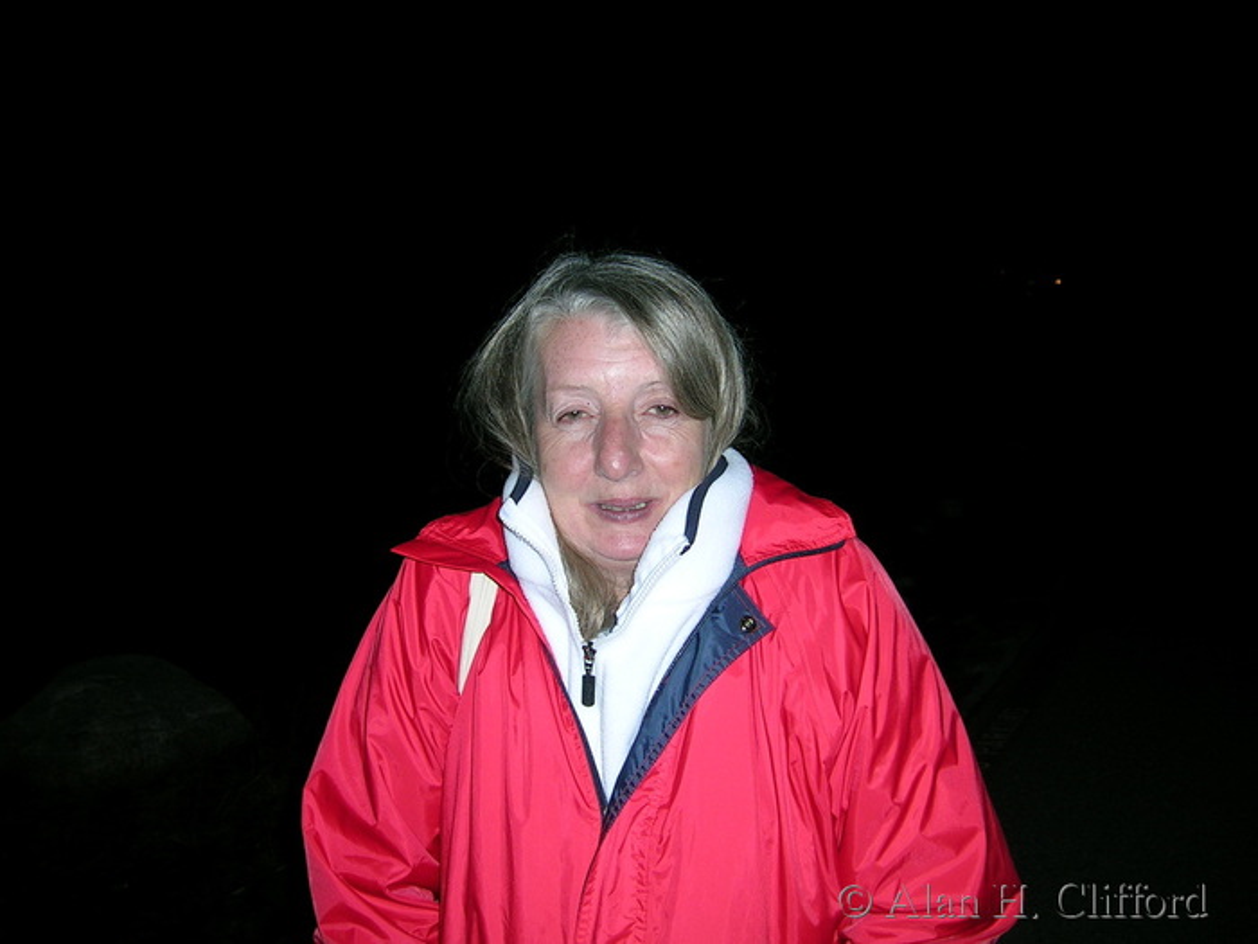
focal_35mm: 35
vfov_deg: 40.7
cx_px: 629
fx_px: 1272
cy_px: 472
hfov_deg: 52.6
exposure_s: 1/60
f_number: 2.8
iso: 50
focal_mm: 5.4
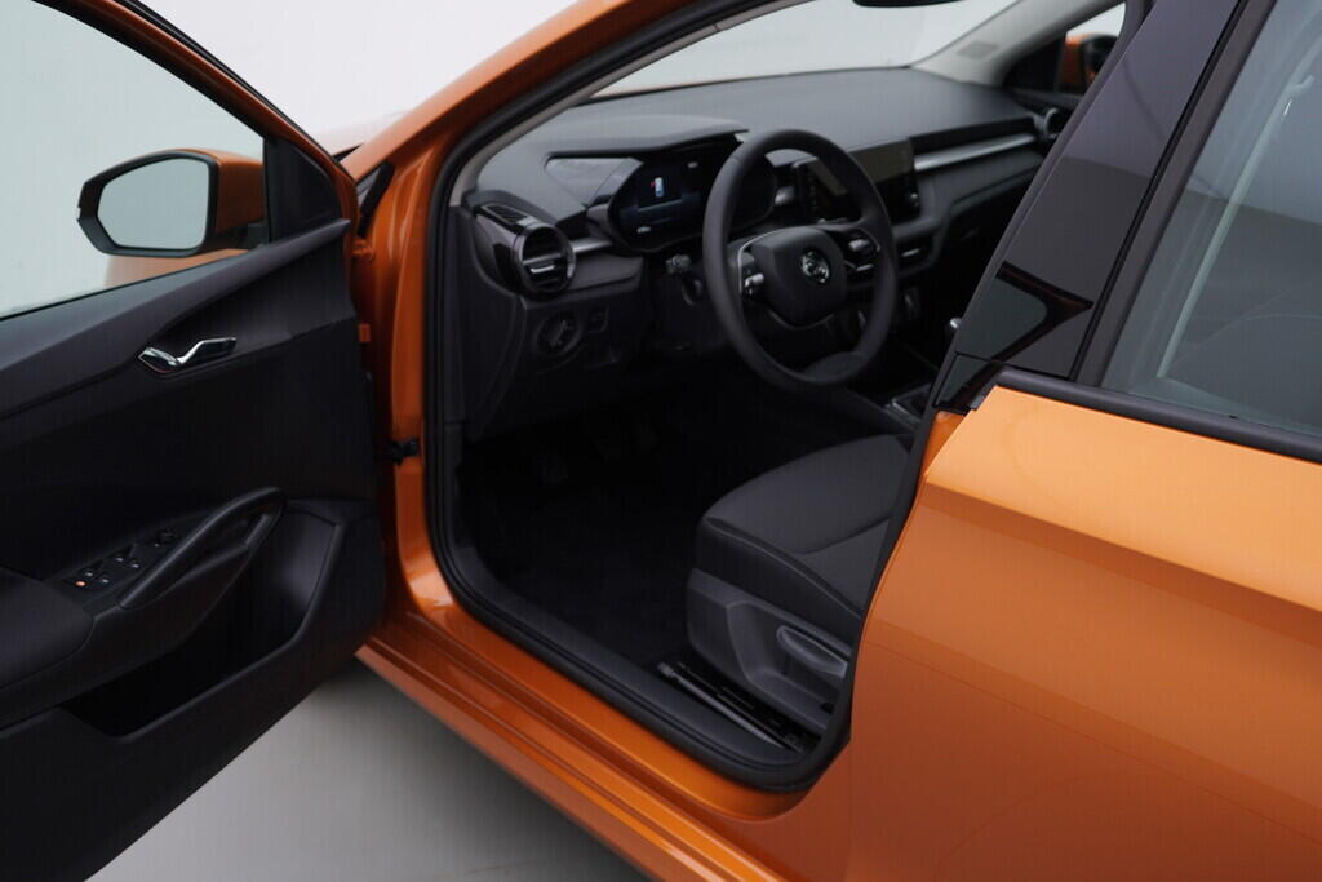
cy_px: 441
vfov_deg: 36.9
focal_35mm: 36
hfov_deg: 53.1
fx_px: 1322
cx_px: 661
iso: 125
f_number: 4
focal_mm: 24
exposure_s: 1/60
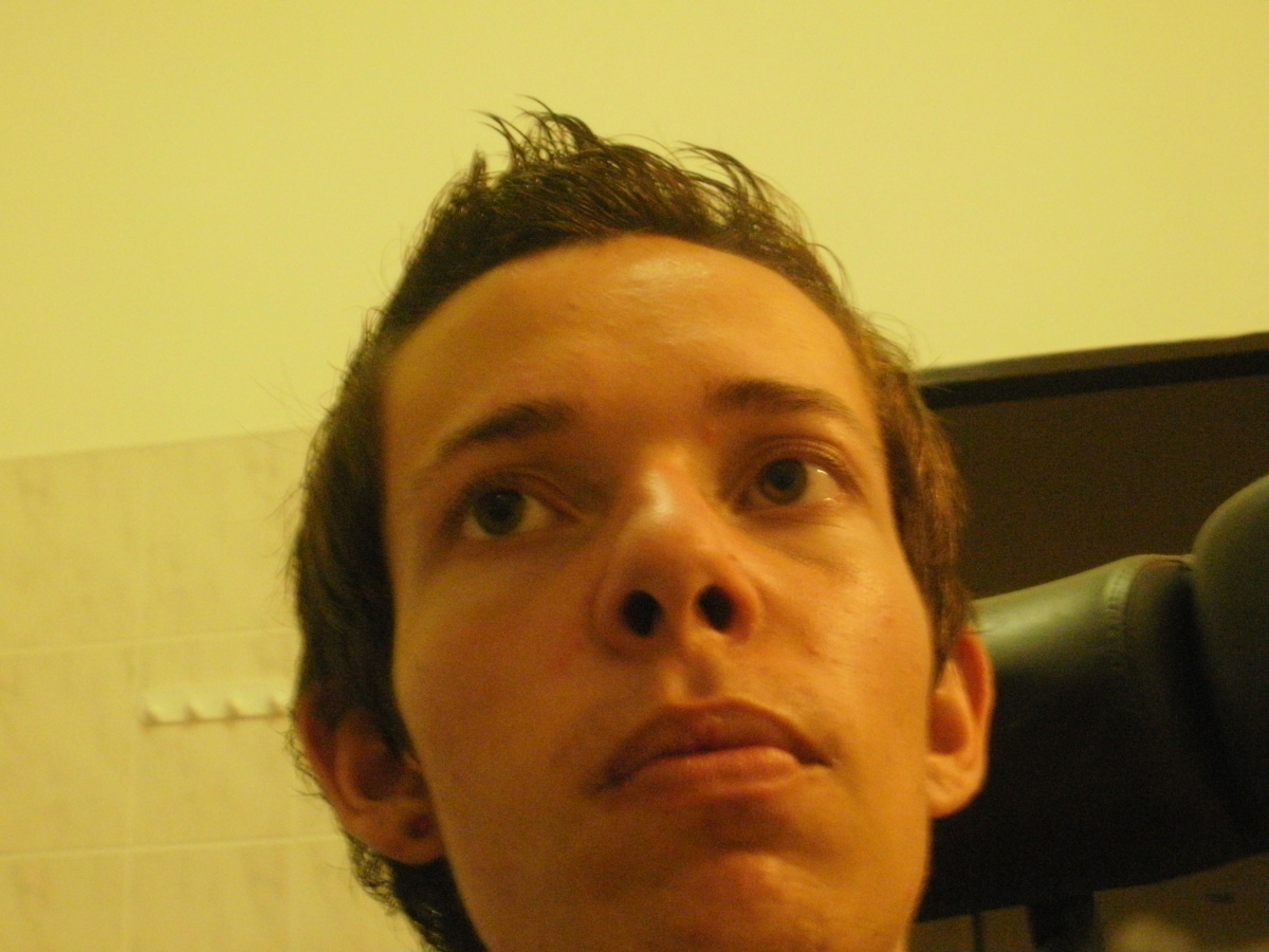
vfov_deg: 22.9
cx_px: 634
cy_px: 476
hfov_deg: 30.3
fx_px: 2346
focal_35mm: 64
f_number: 4.6
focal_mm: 11.2
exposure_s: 1/15
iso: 800
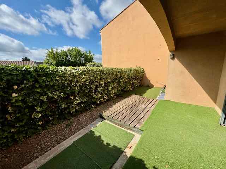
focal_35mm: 14
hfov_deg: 102.1
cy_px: 84
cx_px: 113
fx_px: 91
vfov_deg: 85.7
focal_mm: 2.22
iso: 50
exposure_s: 1/1832
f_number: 2.2
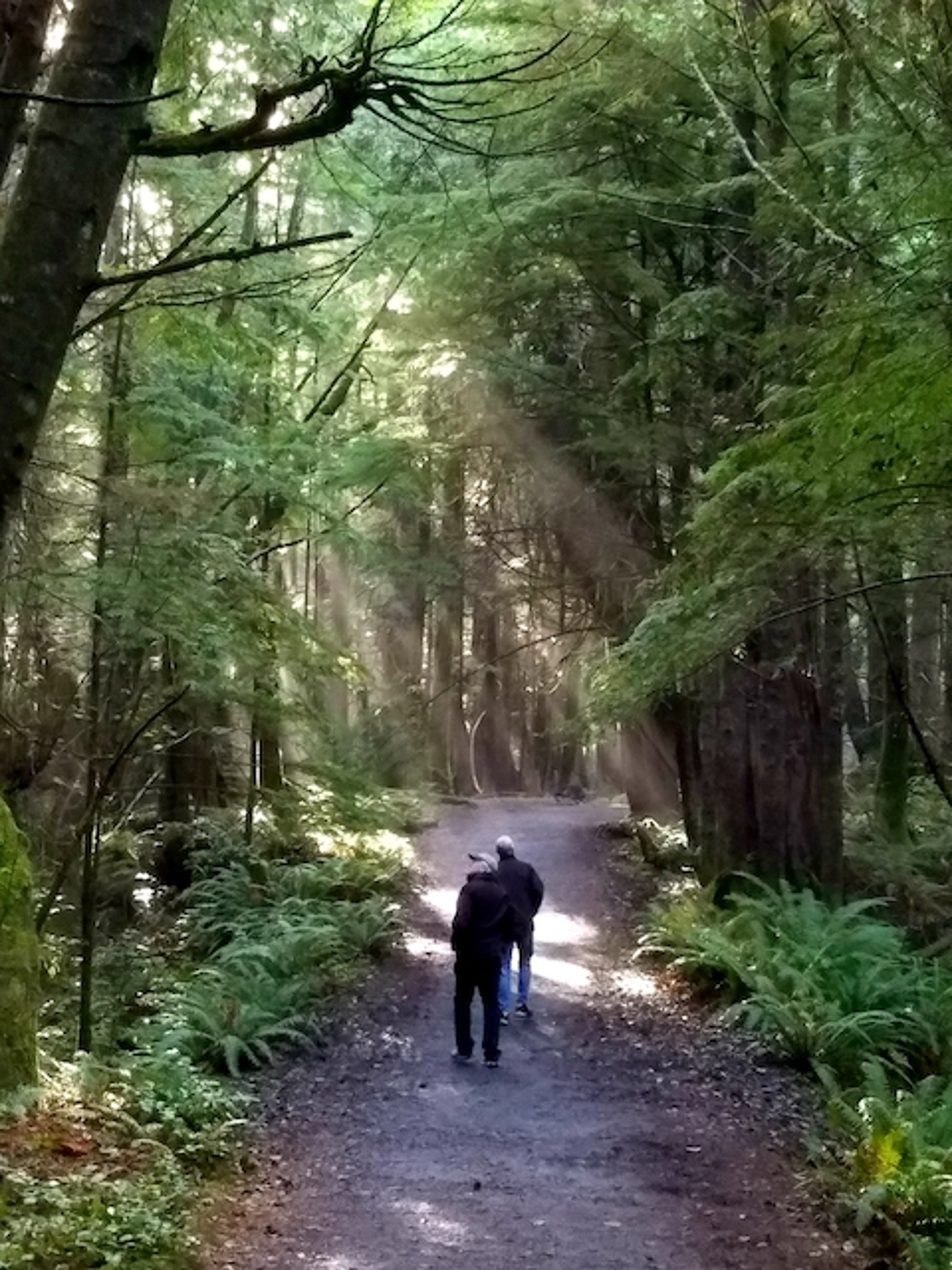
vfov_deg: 67.3
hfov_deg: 53.1
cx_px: 476
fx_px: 953
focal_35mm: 26
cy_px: 635
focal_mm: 4.2
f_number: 1.7
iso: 400
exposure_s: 1/60
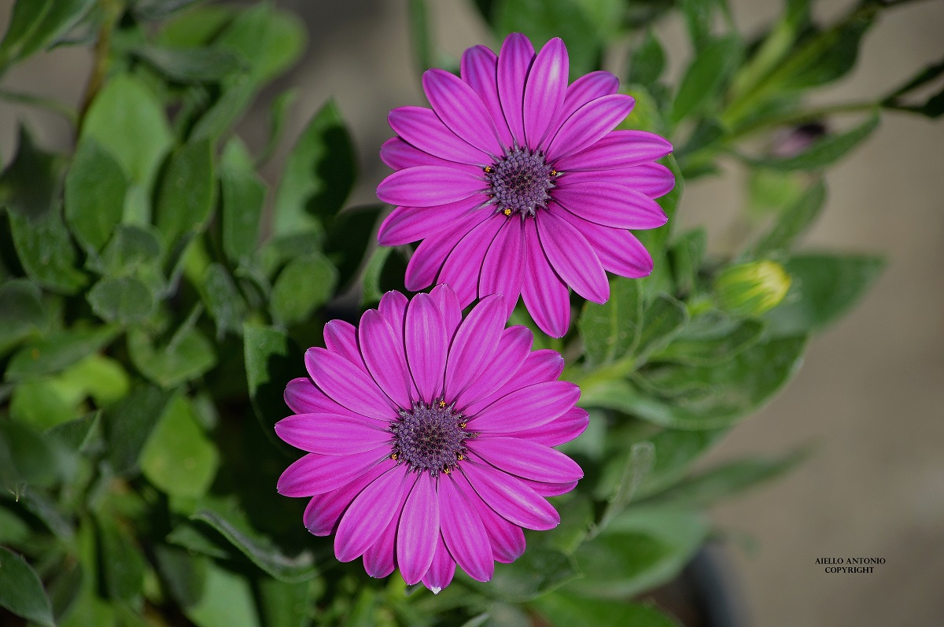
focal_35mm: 255
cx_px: 472
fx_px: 6678
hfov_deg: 8.1
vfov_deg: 5.4
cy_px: 314
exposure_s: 1/320
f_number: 6.3
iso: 100
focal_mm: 170
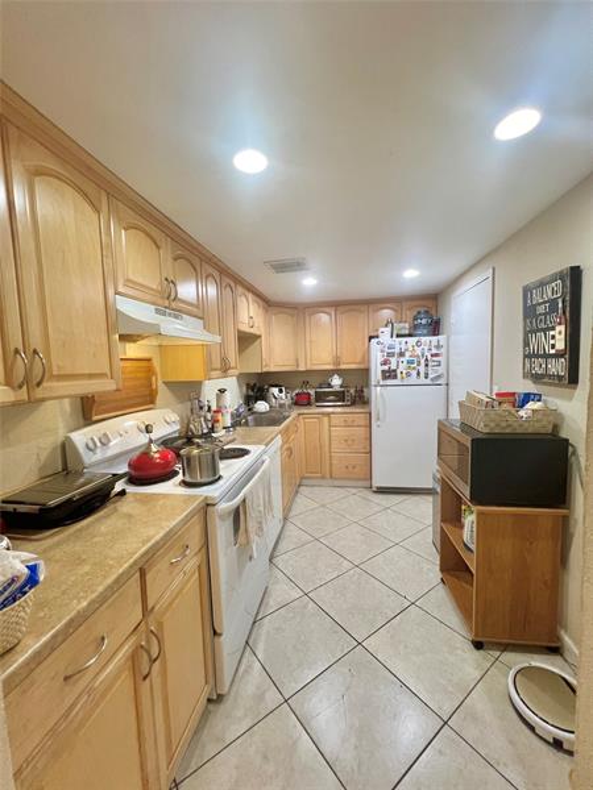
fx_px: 297
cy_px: 395
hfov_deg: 89.9
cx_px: 296
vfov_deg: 106.2
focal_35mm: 13
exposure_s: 1/60
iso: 200
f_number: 1.8
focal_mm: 1.57
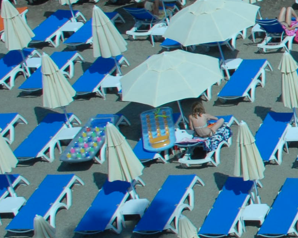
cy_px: 104
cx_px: 691
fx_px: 1226
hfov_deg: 11.6
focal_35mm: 139
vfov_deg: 11.1
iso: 125
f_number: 9
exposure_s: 1/250
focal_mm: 20
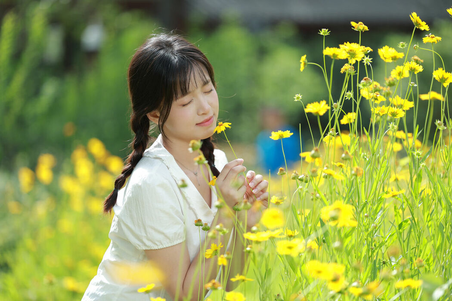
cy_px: 150
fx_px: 2109
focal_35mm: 168
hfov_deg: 12.2
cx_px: 226
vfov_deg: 8.2
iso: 100
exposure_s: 1/500
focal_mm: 168
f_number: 2.8
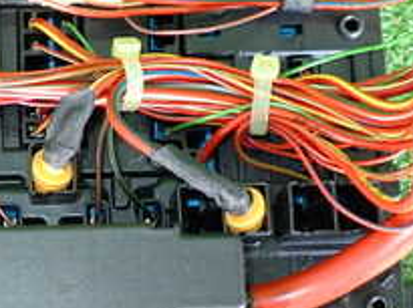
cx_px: 68
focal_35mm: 88
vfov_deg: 16.7
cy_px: 197
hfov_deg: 21.9
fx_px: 1048
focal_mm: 5.4
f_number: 2.3
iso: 250
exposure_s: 1/30
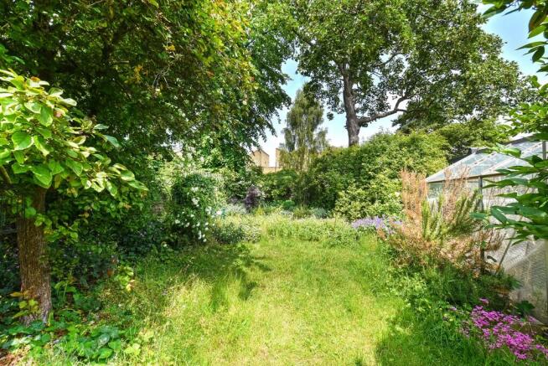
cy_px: 183
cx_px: 274
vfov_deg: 81.3
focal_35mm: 14
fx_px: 213
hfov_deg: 104.2
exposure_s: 1/40
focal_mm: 14
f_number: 16
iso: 100
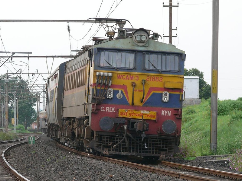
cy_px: 90
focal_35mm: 225
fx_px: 1573
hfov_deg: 8.8
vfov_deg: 6.6
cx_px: 121
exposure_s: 1/160
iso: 100
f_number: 4
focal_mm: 42.6
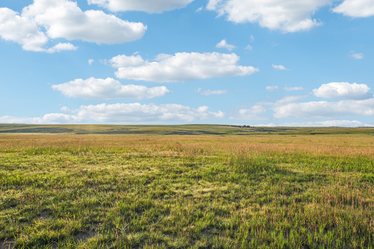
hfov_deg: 77.3
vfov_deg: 56.1
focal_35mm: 22
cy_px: 124
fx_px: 234
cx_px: 187
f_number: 8
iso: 400
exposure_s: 1/2000
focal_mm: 15
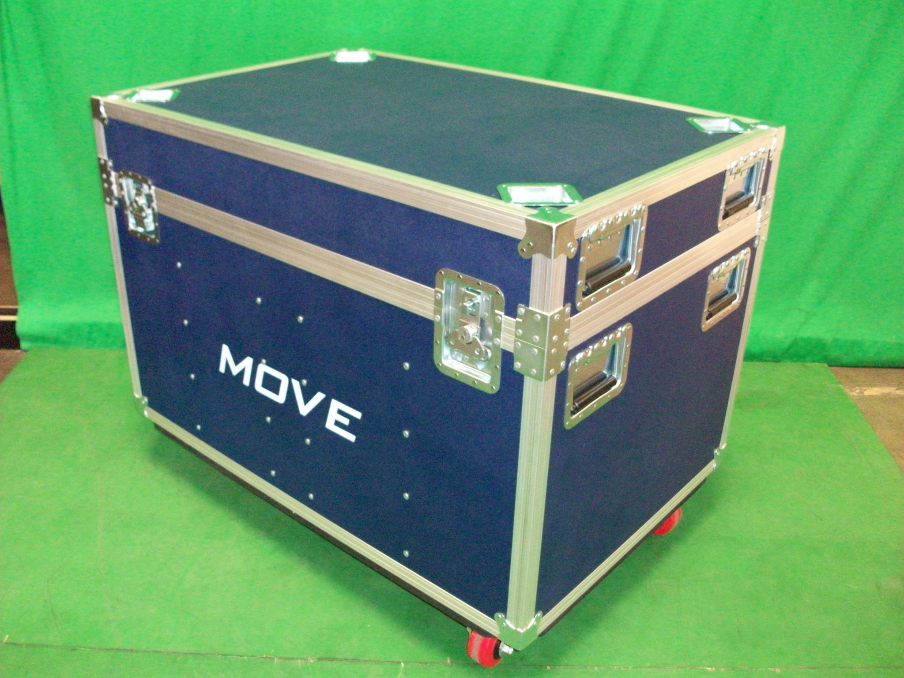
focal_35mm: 34
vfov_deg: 41.8
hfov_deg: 54.0
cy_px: 339
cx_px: 452
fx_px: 888
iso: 320
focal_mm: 5.7
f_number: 2.8
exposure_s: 1/60
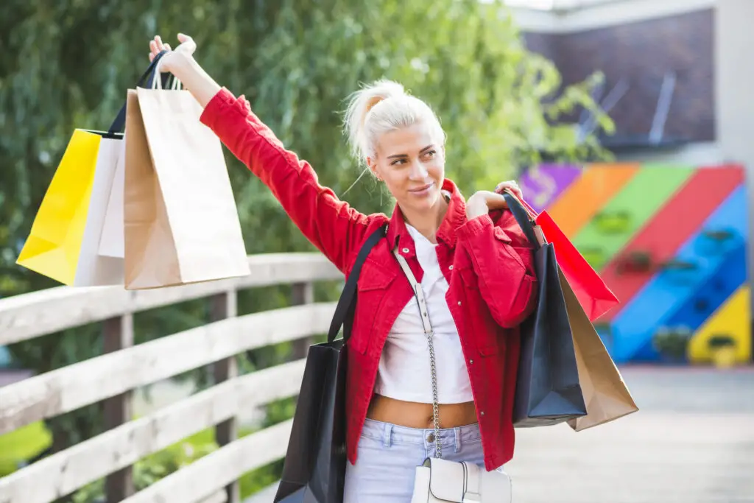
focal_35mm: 85
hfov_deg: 23.9
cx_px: 377
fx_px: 1780
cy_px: 252
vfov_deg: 16.1
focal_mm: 85
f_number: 2.8
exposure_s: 1/200
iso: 160
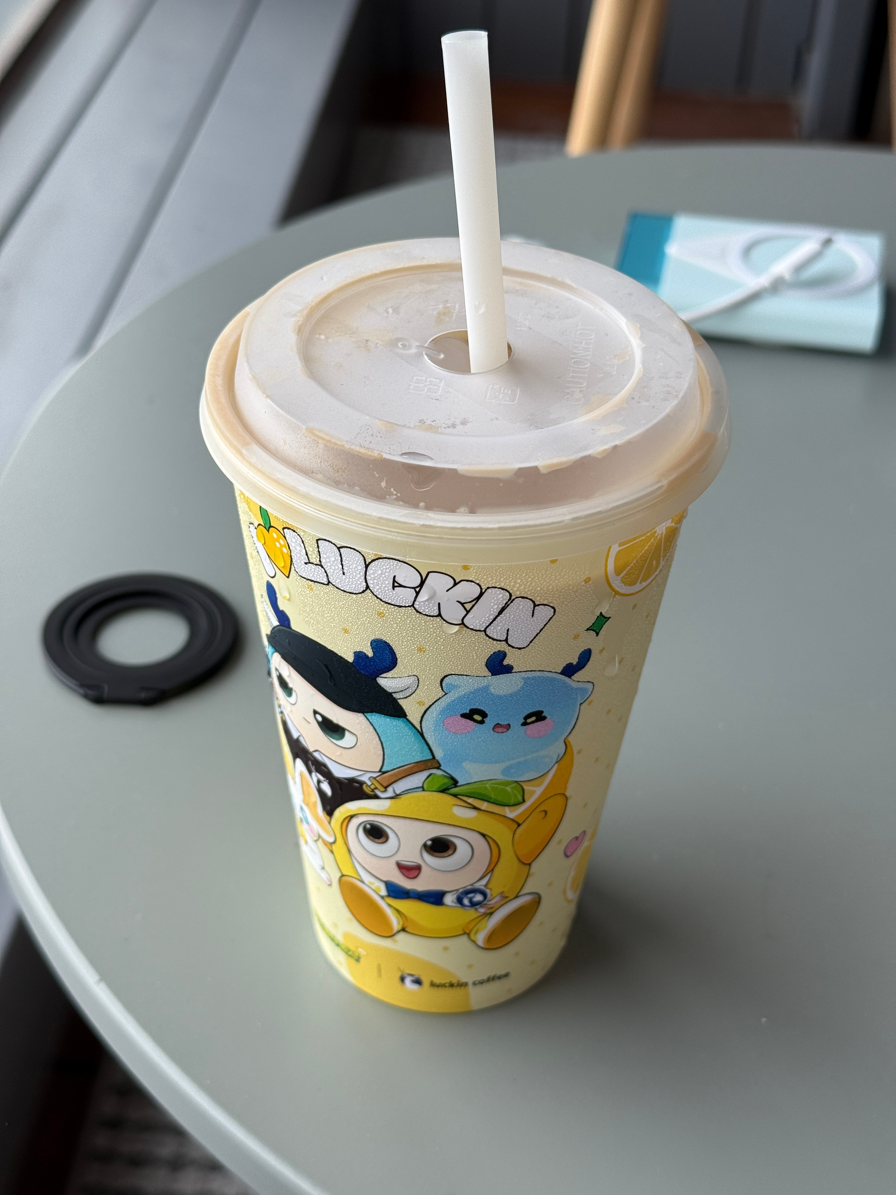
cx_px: 448
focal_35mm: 48
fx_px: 1657
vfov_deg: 39.7
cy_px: 598
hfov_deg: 30.3
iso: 50
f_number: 1.78
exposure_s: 1/198
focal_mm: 6.76
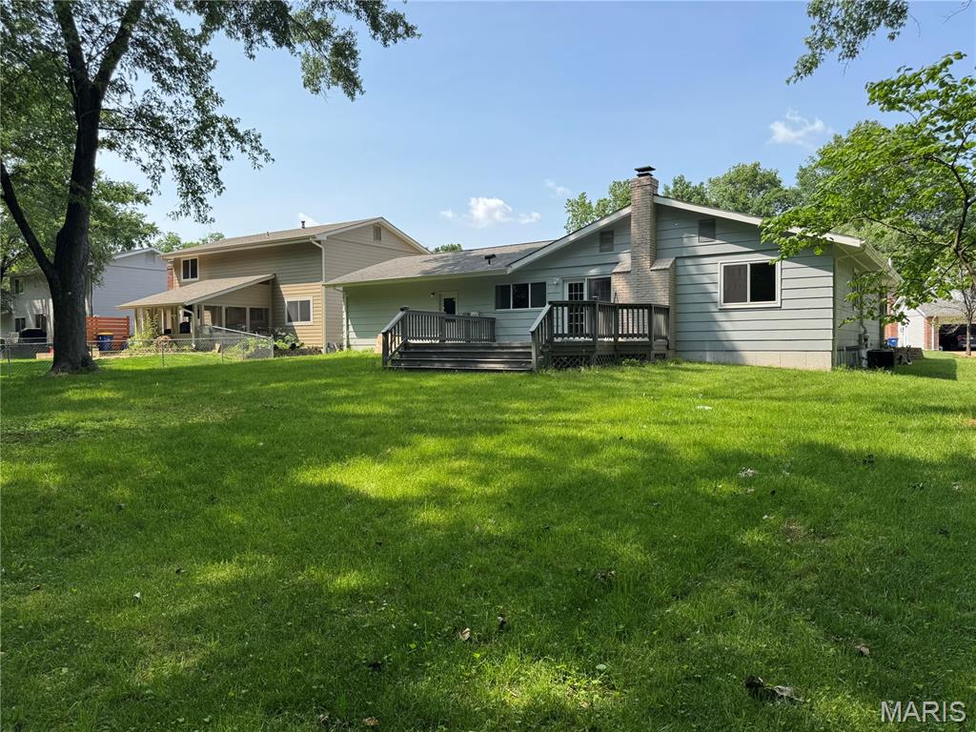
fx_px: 677
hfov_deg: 71.6
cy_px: 366
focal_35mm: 24
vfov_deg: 56.8
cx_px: 488
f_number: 1.78
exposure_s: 1/2604
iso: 80
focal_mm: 6.76
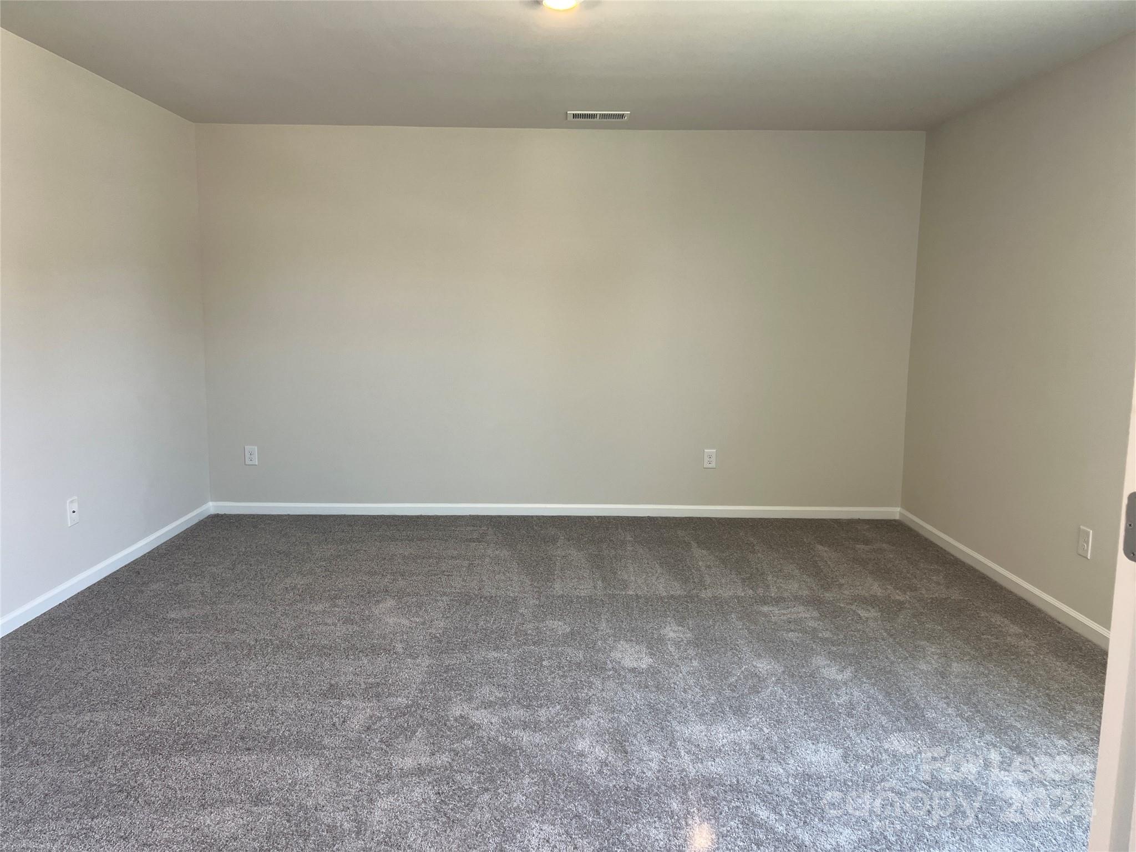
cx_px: 568
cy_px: 426
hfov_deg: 67.3
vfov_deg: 53.1
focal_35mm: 26
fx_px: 853
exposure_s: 1/120
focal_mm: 5.7
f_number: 1.5
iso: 125
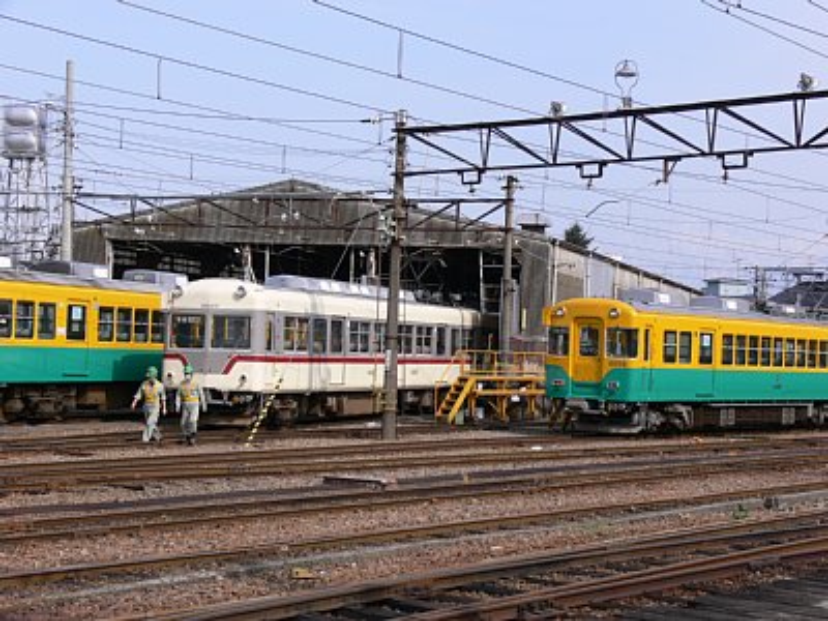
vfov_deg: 21.0
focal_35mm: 70
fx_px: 1674
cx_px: 414
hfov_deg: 27.8
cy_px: 310
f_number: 5.6
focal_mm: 14.8
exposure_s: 1/250
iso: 80
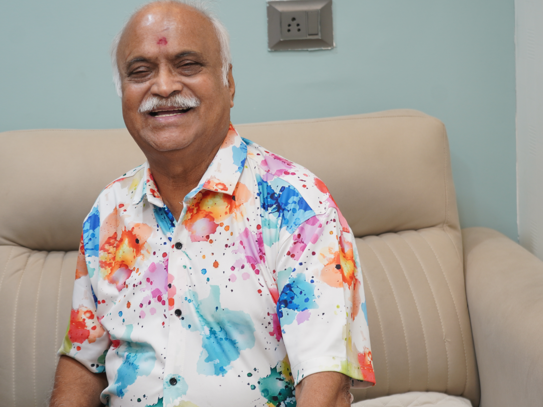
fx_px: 1631
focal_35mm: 104
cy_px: 204
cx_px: 241
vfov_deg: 14.2
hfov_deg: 18.9
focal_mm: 64
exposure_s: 1/15
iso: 200
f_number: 5.6
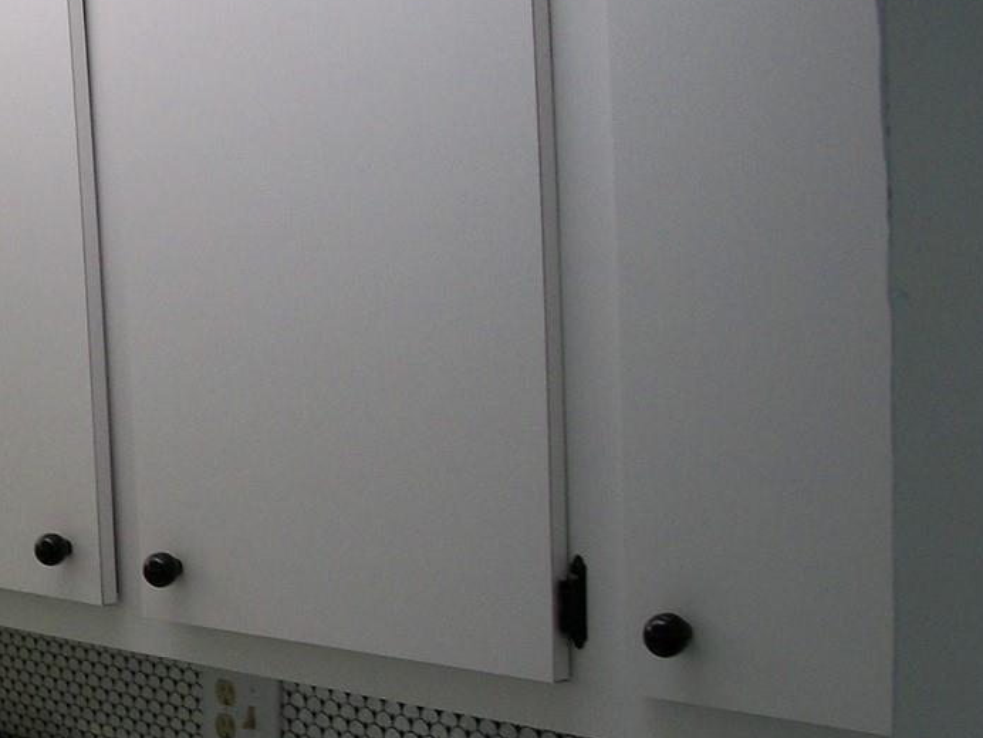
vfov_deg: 19.7
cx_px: -115
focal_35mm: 74
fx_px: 2101
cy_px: 559
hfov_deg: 24.5
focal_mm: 5.7
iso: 89
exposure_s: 1/30
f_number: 2.9
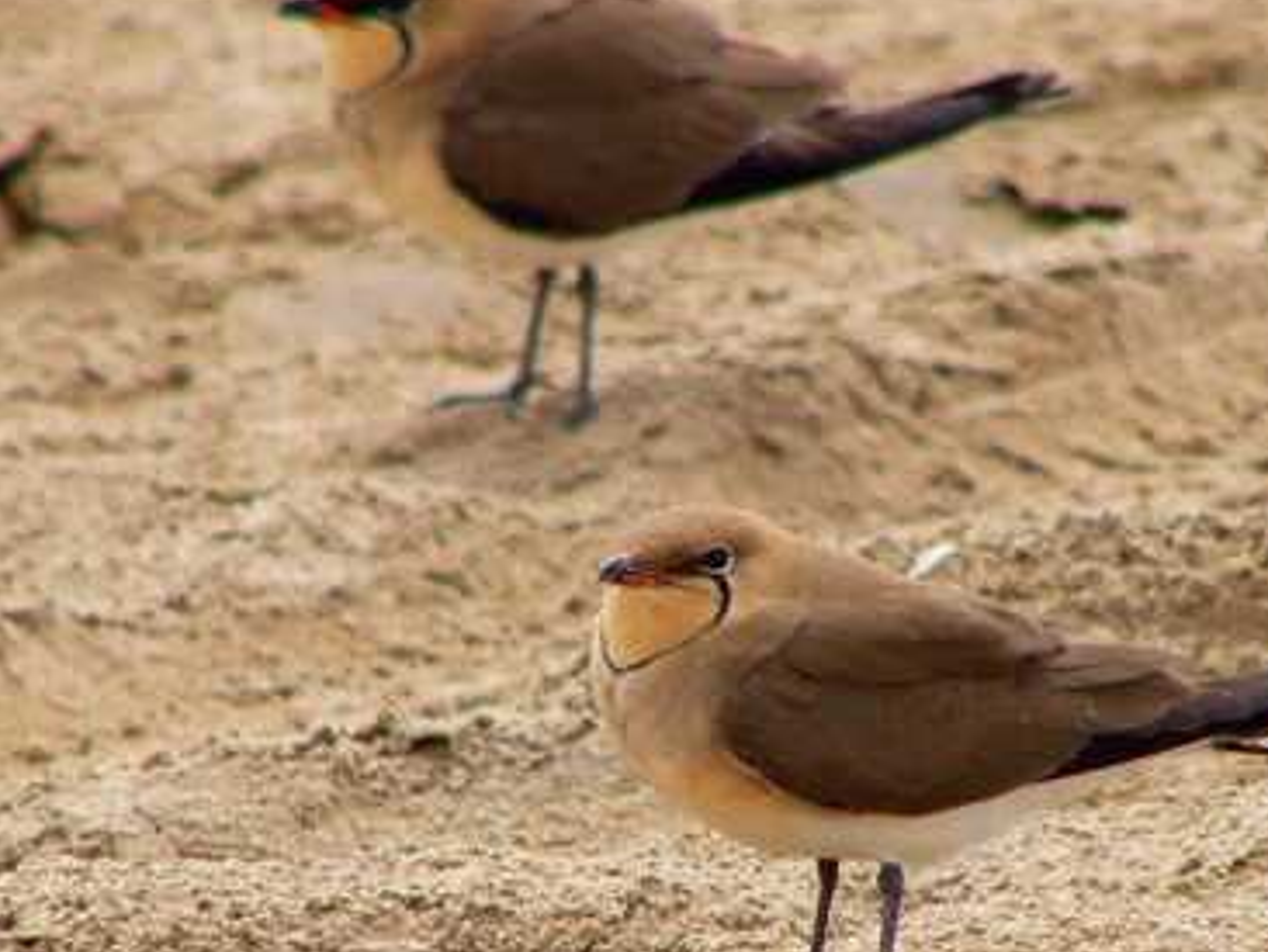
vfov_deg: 2.6
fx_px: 20746
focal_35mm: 566
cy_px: 488
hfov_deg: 3.5
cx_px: 821
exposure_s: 1/320
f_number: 4
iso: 50
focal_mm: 72
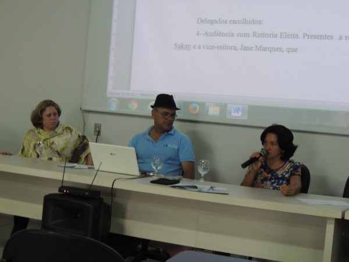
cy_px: 131
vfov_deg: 24.4
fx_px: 605
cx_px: 174
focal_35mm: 60
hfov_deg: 32.2
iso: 400
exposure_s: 1/25
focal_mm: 10.7
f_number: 3.7
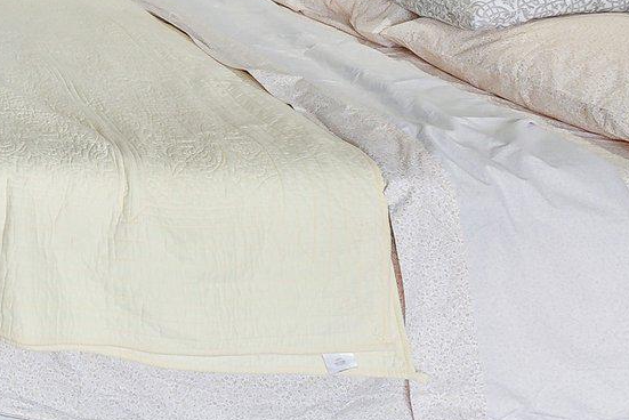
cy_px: -200
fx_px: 909
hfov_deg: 30.5
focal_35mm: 52
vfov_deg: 21.9
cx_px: -179
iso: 250
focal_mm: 14
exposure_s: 1/13
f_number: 9
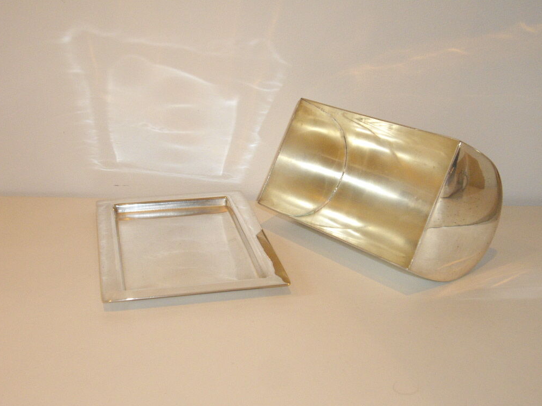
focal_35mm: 56
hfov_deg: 34.4
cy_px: 205
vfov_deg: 26.1
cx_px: 270
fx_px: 877
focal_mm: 11.5
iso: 400
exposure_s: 1/60
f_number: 3.4
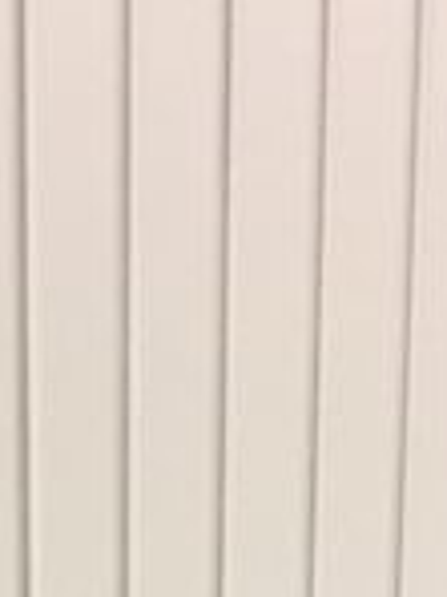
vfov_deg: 8.7
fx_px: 3375
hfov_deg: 7.4
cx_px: -238
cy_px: 1658
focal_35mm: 196
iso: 250
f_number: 2.2
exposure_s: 1/20
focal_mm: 4.15
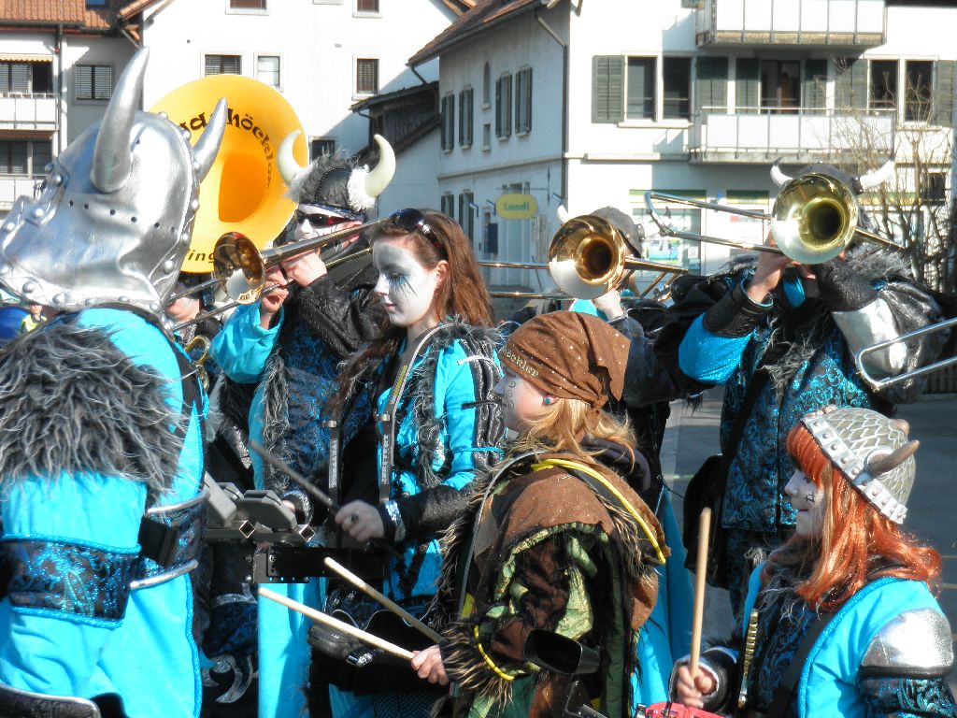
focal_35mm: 101
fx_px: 2792
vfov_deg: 14.6
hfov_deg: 19.4
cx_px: 478
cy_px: 359
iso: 64
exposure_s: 1/160
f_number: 5.3
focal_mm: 17.9
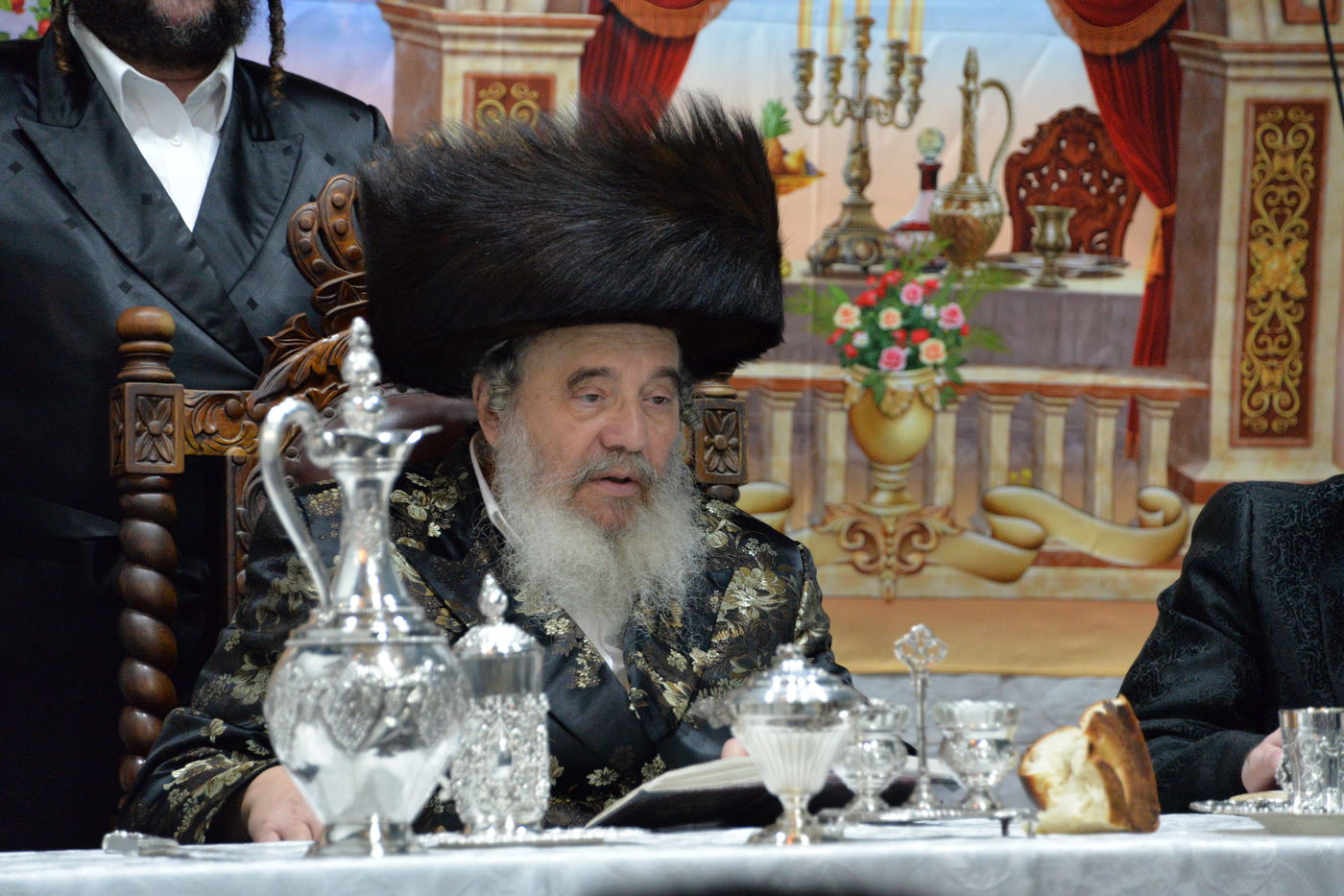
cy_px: 448
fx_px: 7092
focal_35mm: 190
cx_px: 672
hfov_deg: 10.8
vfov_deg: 7.2
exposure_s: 1/160
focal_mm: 190
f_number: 6
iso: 6400
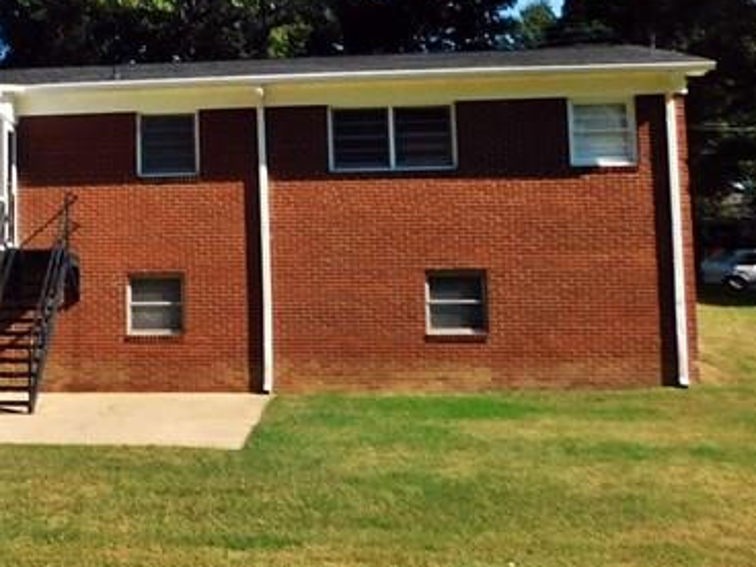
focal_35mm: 64
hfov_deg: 28.4
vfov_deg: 22.7
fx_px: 1398
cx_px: -2
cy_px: 138
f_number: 6
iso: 125
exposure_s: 1/400
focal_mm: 4
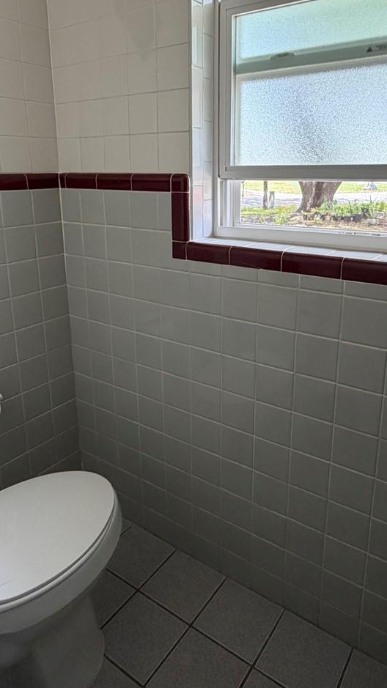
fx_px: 474
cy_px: 292
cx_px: 204
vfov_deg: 71.5
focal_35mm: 26
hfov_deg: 44.4
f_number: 2.2
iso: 125
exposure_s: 1/121
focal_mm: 2.22
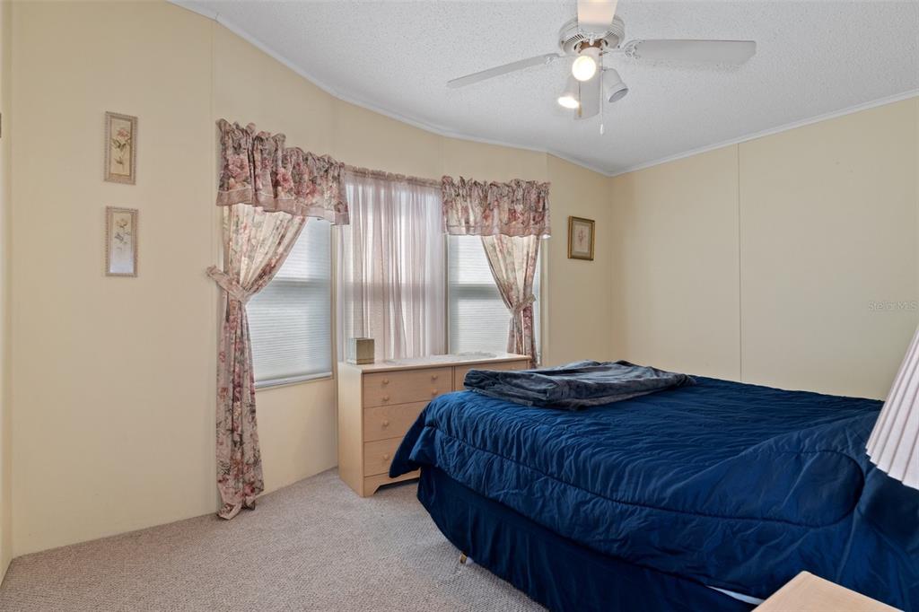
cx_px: 460
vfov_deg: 63.2
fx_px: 498
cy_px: 306
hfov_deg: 85.4
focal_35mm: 20
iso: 320
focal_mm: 13
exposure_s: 1/2
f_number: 8
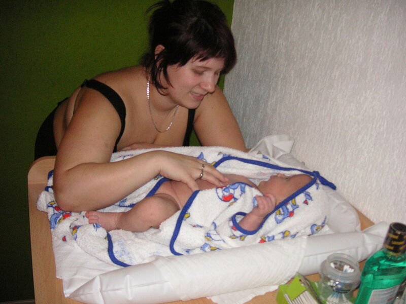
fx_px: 434
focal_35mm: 37
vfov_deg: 38.7
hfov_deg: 50.1
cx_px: 203
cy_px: 152
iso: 160
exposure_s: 1/45
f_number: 2.8
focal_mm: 6.1
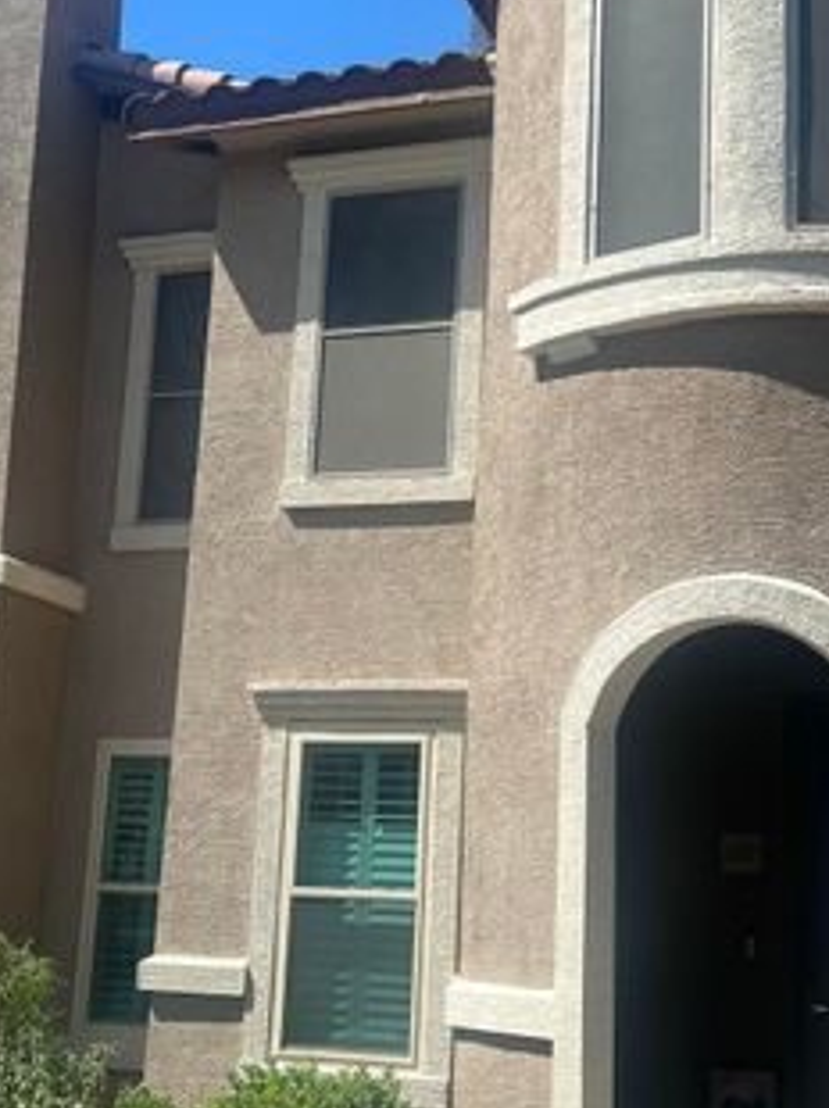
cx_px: 418
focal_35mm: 56
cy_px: 477
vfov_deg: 34.3
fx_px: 1791
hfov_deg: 26.1
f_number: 1.5
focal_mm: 5.7
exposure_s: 1/3460
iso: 50
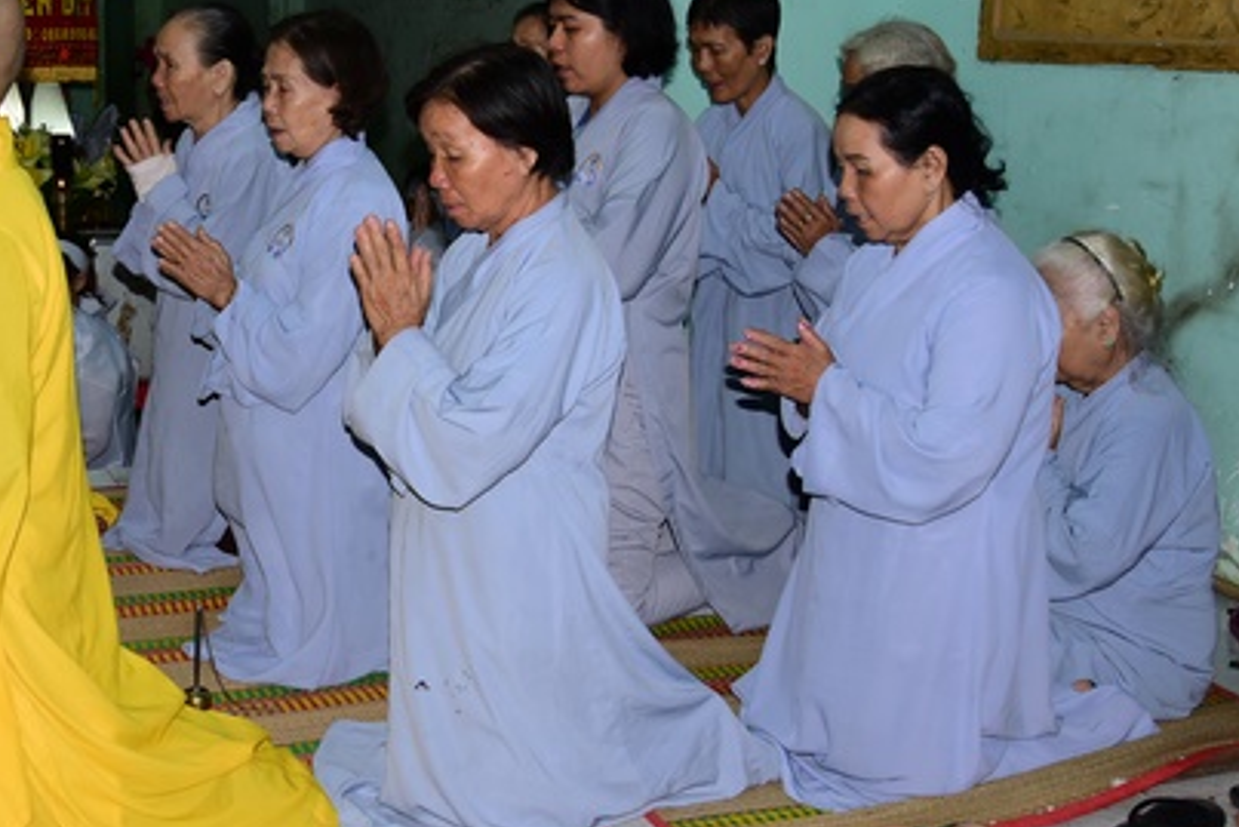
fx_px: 1721
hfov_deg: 38.5
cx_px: 298
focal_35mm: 50
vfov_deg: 27.0
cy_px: 332
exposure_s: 1/80
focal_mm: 31
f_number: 5
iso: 500
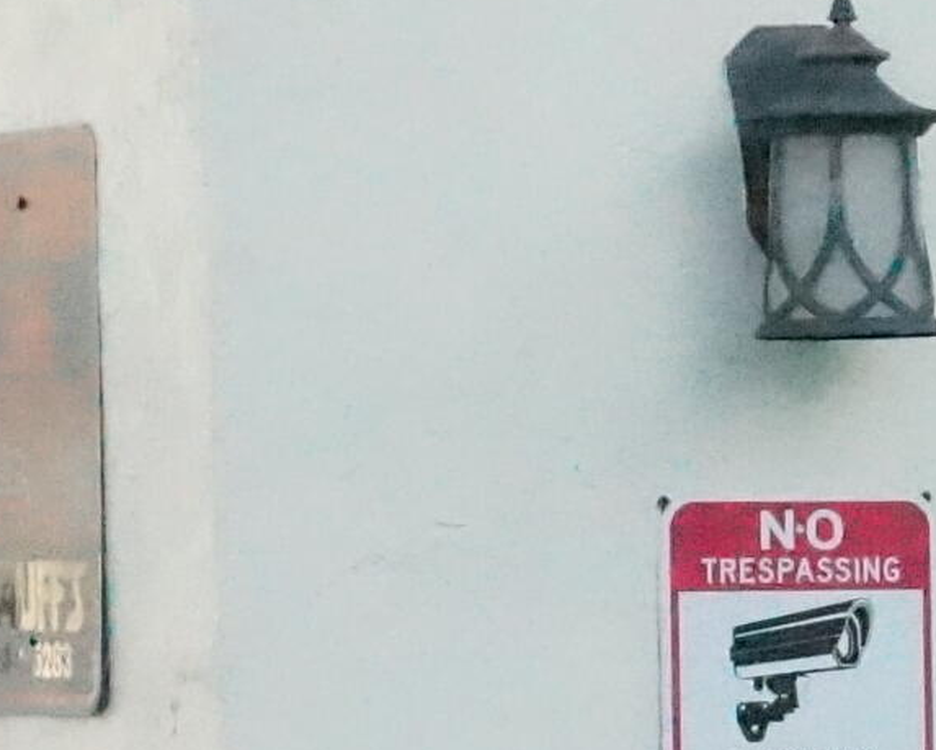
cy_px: 741
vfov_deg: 4.2
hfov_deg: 5.1
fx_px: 10200
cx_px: 2375
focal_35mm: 368
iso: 25600
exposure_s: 1/4000
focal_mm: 50
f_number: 18
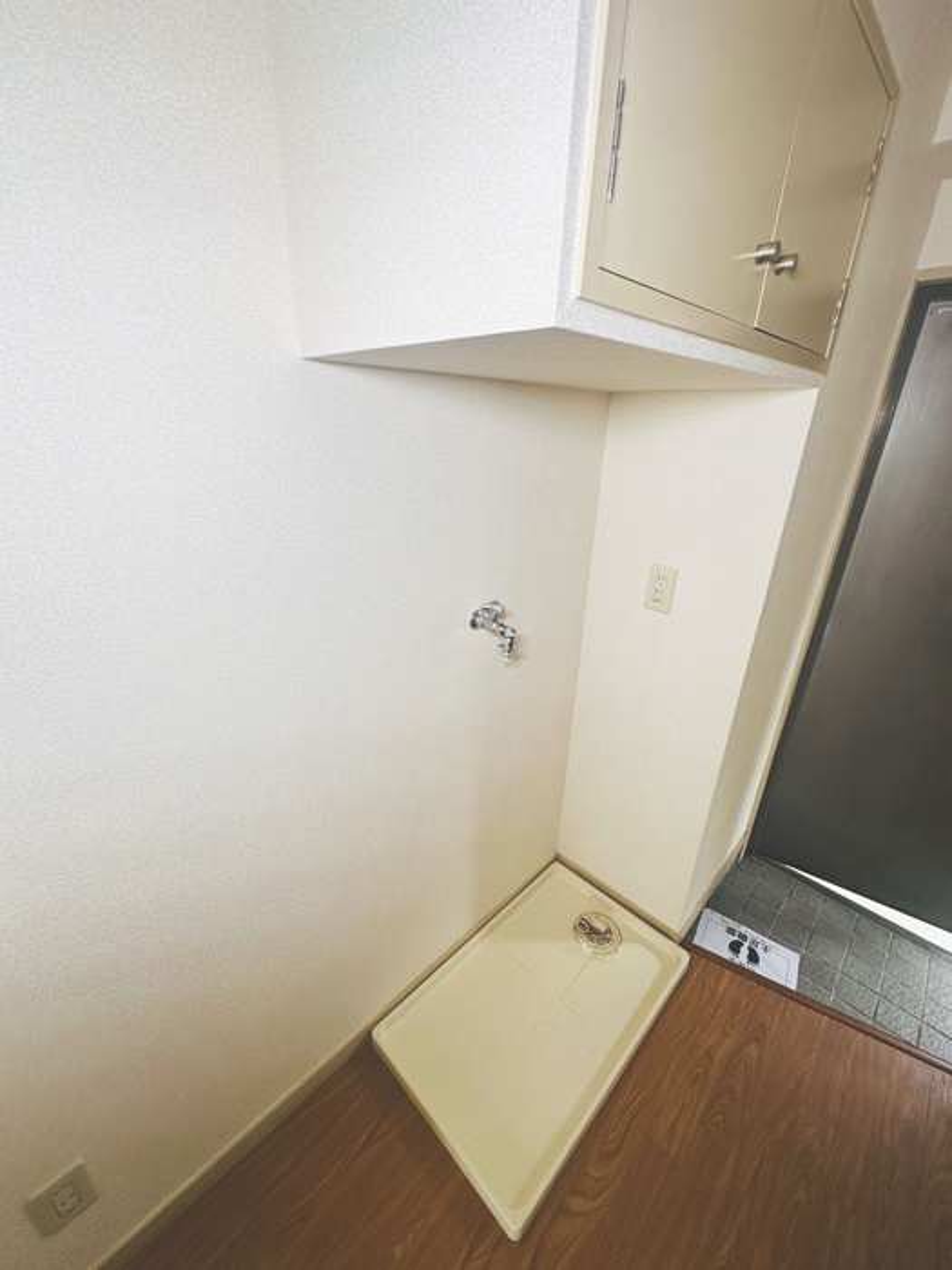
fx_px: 513
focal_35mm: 14
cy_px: 635
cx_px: 476
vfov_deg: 102.1
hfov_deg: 85.7
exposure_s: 1/99
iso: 100
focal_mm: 2.22
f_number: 2.2
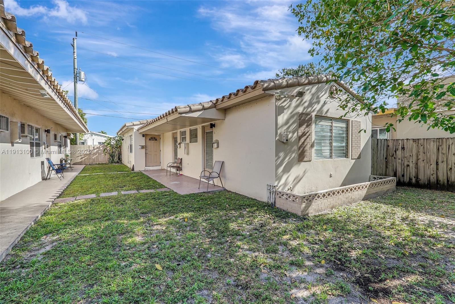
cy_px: 152
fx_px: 209
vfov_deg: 72.1
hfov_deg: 95.0
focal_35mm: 16
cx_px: 228
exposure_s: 1/400
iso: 500
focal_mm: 16.5
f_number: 13
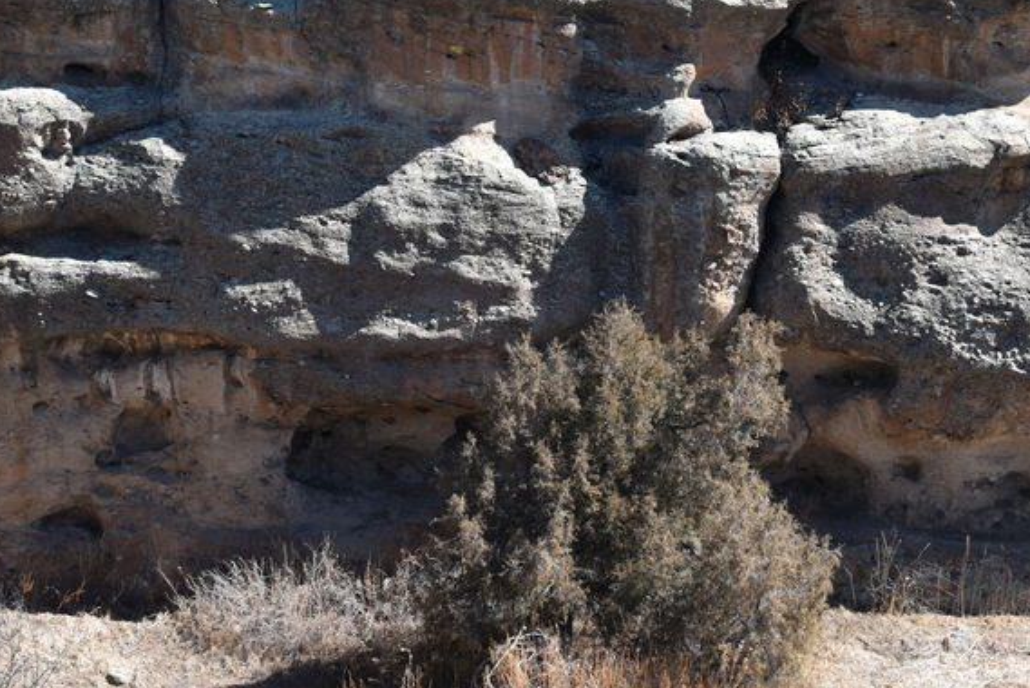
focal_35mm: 108
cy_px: 14
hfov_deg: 18.9
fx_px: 3091
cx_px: 655
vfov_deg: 12.6
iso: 100
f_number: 7.1
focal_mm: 48
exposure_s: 1/200
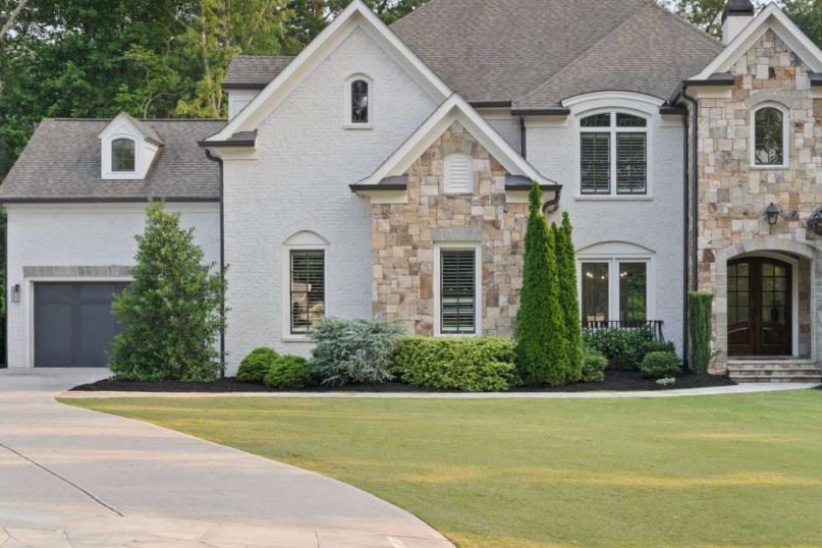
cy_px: 236
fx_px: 1256
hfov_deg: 35.9
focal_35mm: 55
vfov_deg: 24.6
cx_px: 542
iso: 100
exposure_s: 1/13
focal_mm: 37
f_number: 8
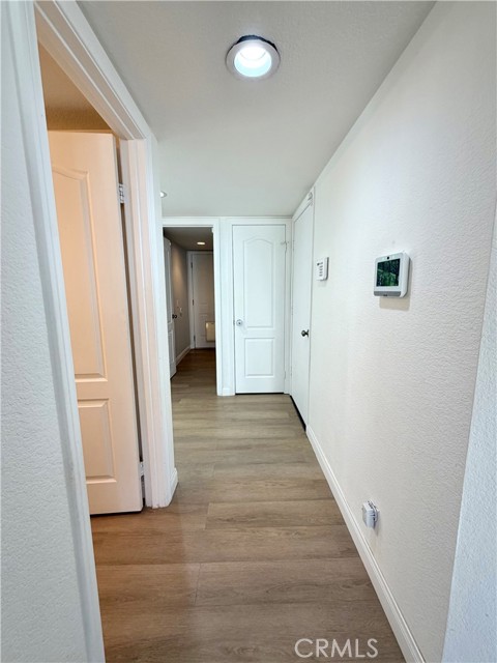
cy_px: 332
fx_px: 268
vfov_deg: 102.1
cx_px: 248
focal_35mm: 14
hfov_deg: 85.7
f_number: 2.2
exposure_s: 1/120
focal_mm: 2.22
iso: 100
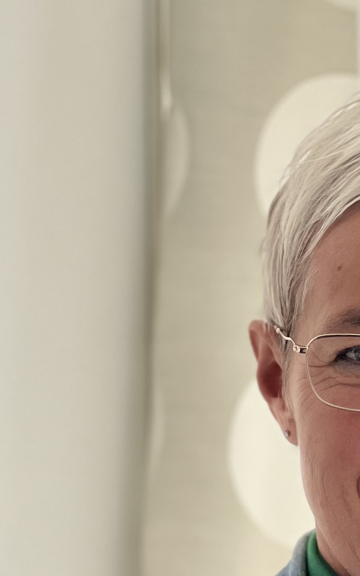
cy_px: 602
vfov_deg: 10.6
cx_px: 414
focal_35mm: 196
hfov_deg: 6.7
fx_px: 3078
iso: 125
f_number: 2.8
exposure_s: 1/121
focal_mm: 9
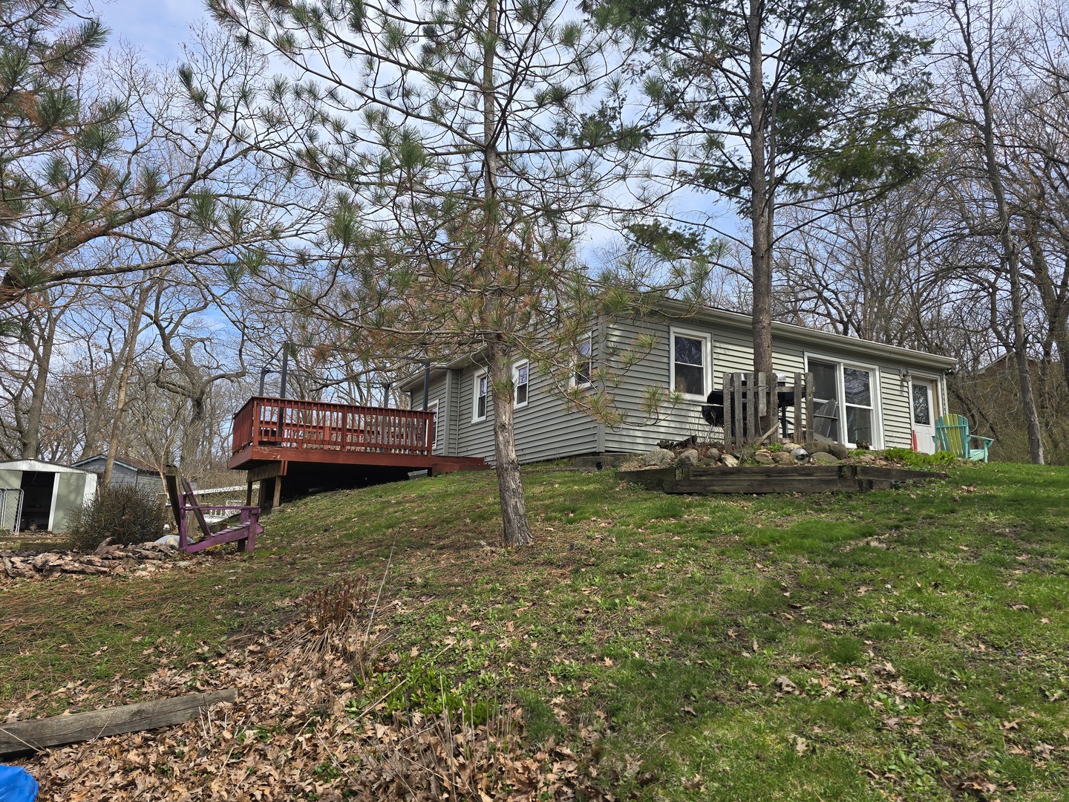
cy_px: 401
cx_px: 534
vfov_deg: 58.9
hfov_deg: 73.9
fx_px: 710
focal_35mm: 23
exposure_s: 1/516
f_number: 1.7
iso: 12
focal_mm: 6.3
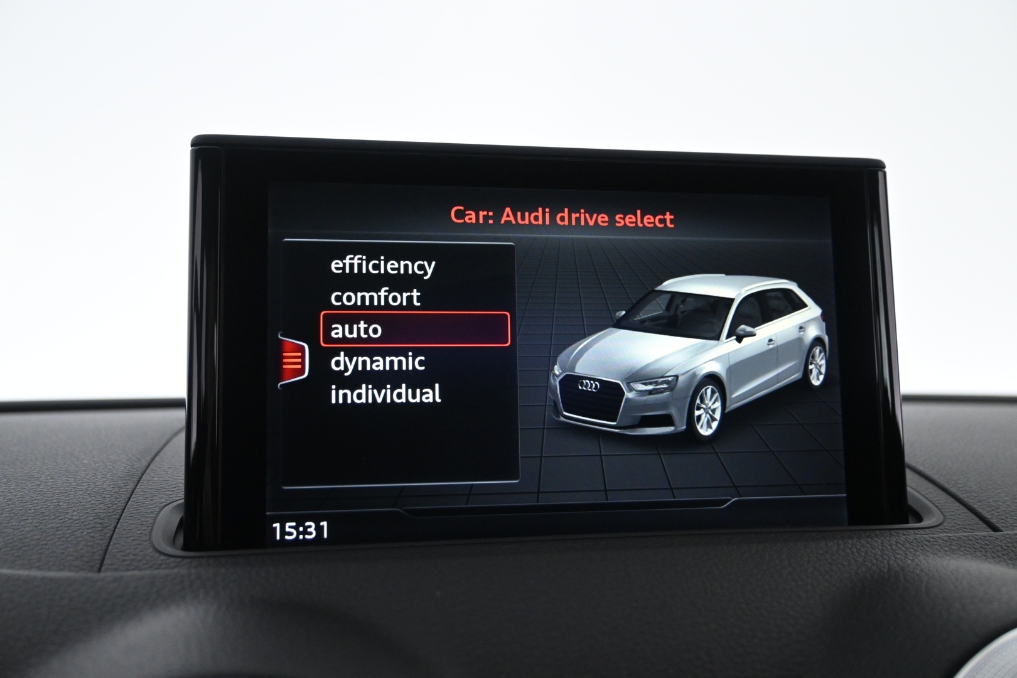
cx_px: 508
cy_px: 339
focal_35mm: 32
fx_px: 911
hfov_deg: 58.3
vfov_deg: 40.8
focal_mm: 21.5
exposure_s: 1/50
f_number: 4
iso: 2500
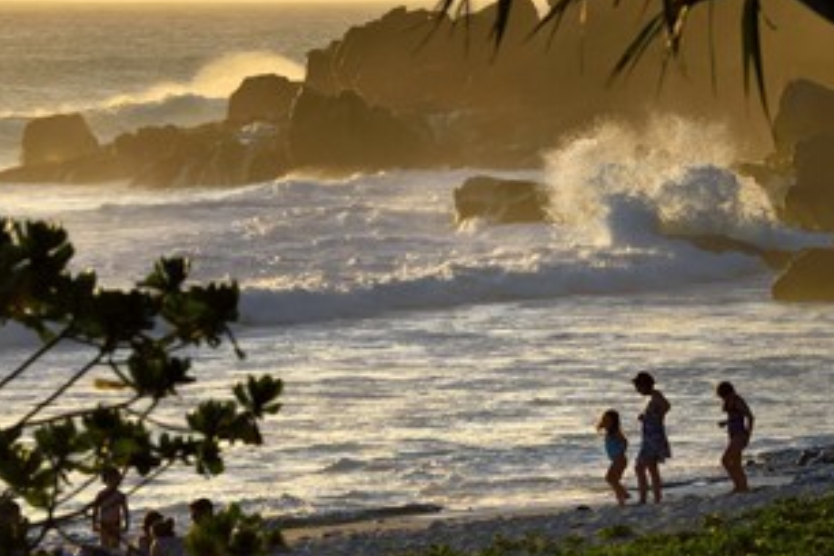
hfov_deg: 7.9
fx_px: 6046
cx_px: 500
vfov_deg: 5.3
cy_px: 240
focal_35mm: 261
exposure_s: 1/250
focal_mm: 190
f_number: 11
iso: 200
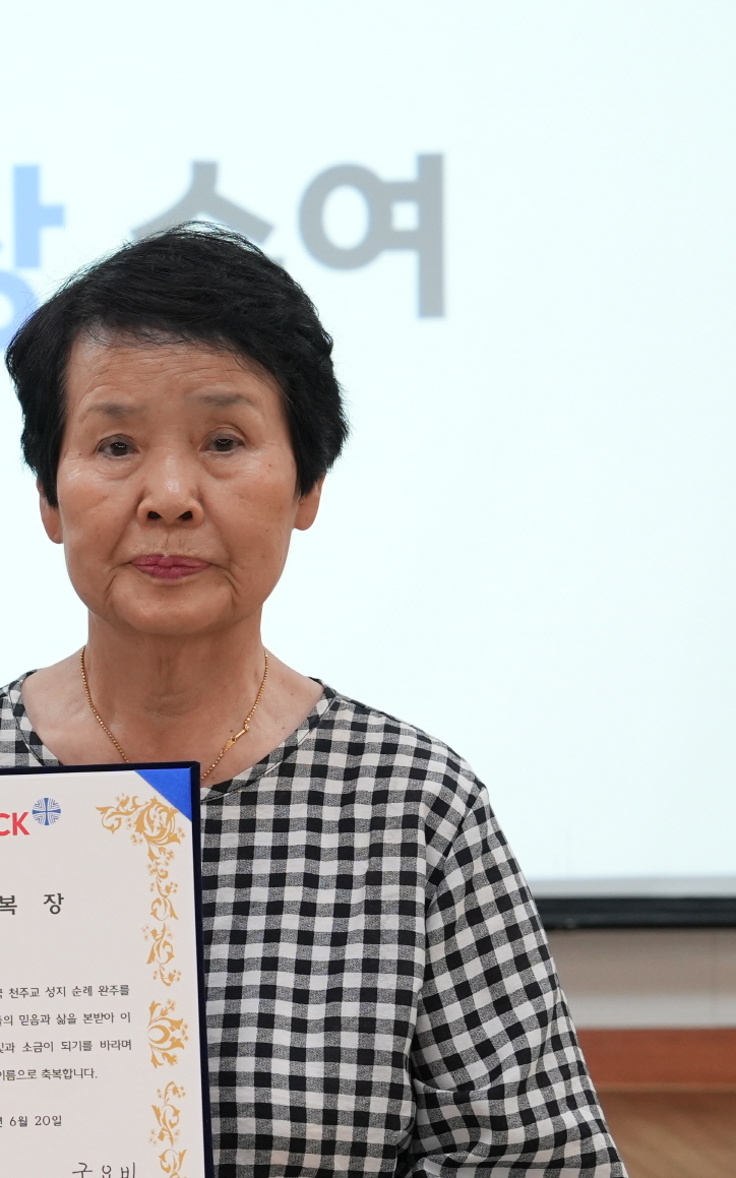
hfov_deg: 10.2
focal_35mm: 124
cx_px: -365
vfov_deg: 16.8
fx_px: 3981
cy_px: 730
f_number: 4.5
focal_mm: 47
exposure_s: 1/125
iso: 1250
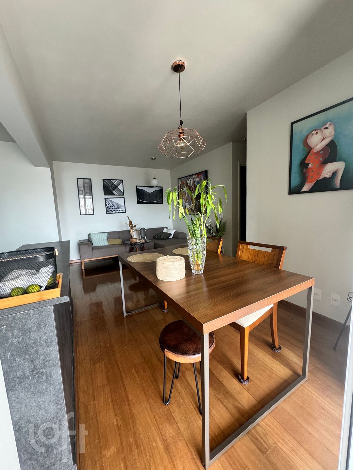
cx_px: 176
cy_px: 235
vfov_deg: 102.1
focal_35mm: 14
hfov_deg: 85.7
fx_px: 190
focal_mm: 2.22
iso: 250
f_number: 2.2
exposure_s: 1/99
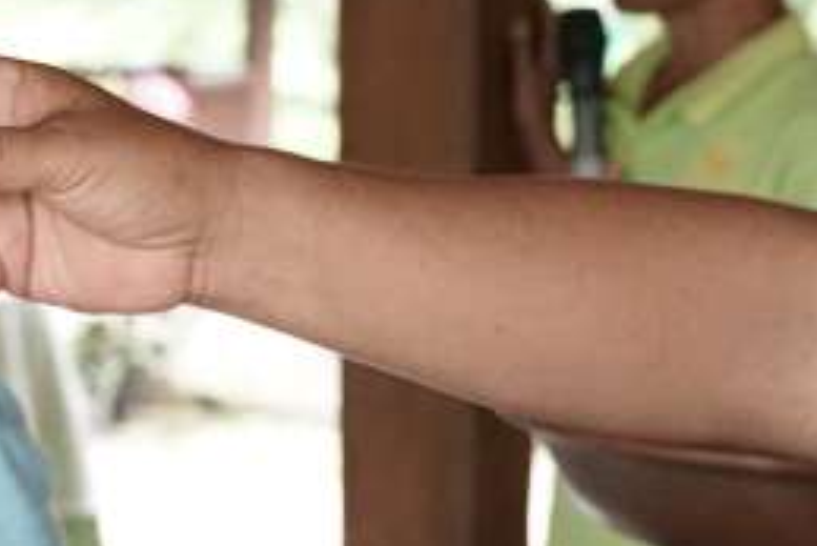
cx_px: -35
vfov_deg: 12.3
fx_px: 2520
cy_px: 346
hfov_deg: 17.9
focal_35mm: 111
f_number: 4
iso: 5000
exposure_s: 1/125
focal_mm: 36
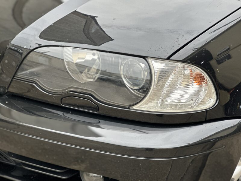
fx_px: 536
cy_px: 90
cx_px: 120
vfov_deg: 19.1
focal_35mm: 77
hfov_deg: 25.3
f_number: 2.8
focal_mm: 9
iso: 64
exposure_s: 1/121
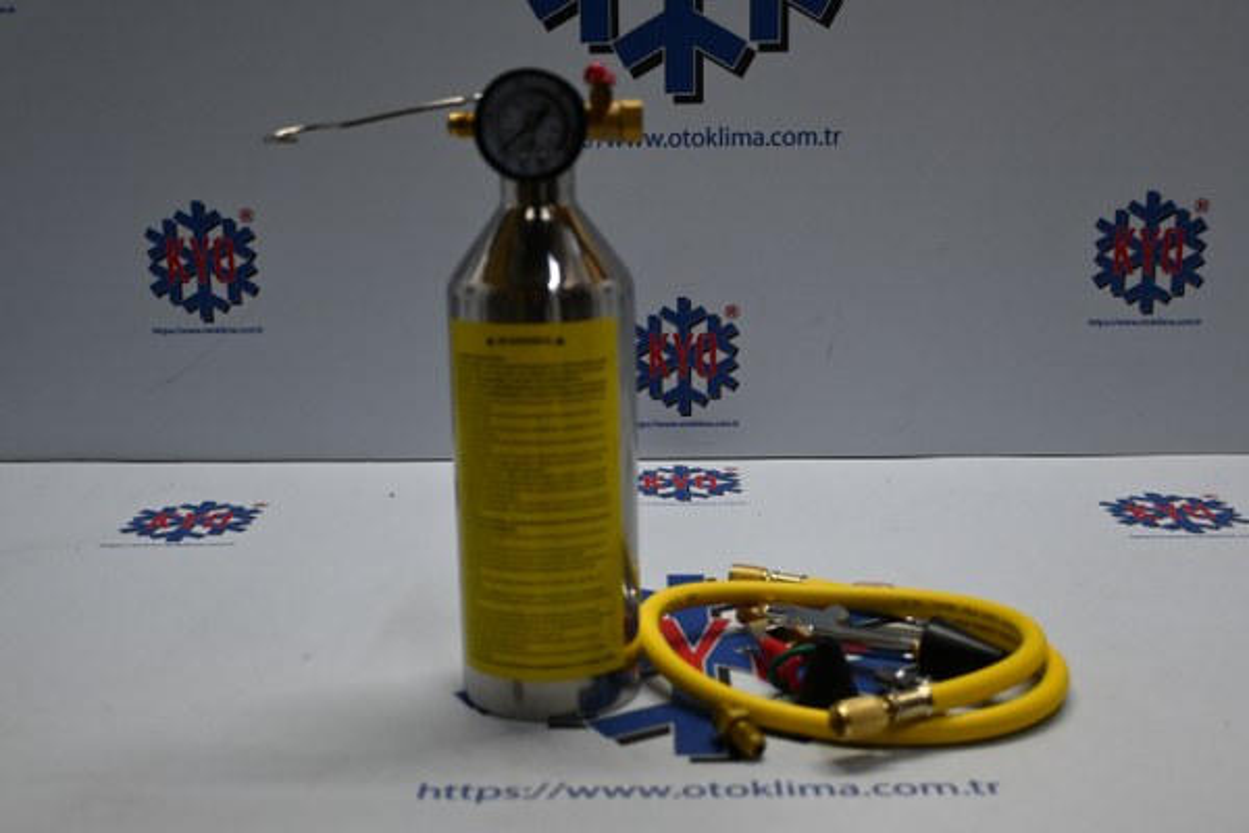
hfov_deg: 46.4
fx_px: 1457
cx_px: 624
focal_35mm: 42
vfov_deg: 31.9
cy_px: 416
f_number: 4.5
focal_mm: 28
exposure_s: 1/125
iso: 560
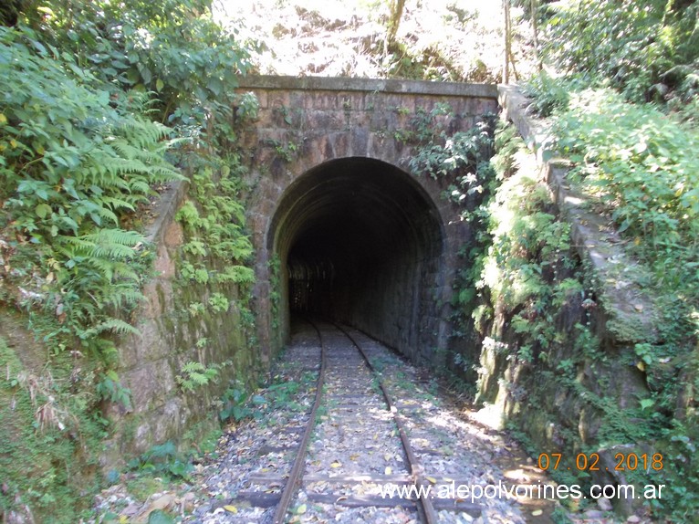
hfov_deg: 63.5
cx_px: 350
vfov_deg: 49.7
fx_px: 565
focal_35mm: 28
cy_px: 262
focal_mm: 4
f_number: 2.7
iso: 125
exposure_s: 1/25
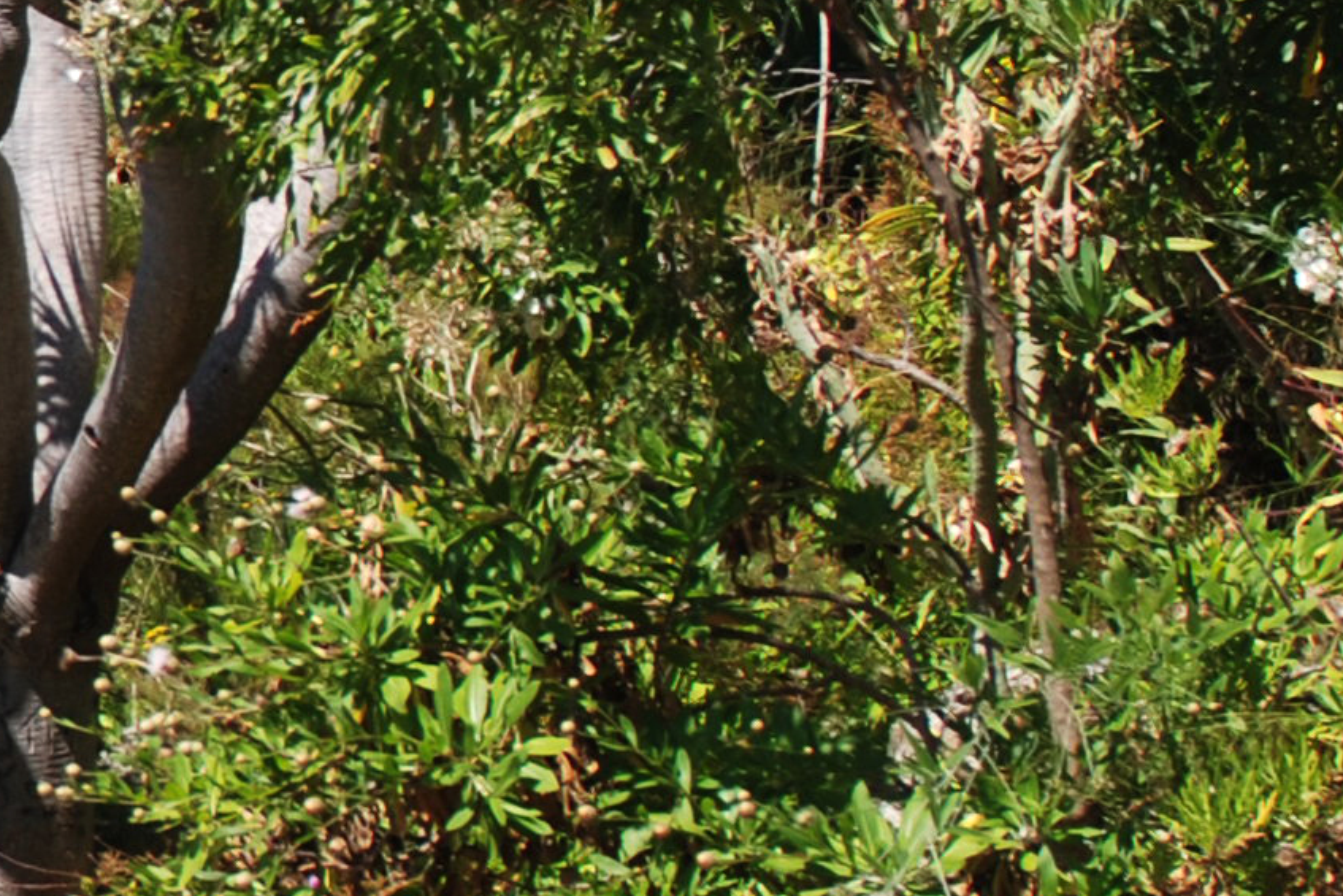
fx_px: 5634
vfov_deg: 9.1
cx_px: -1189
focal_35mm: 151
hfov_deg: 12.3
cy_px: 362
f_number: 5.6
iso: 100
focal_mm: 22
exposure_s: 1/125
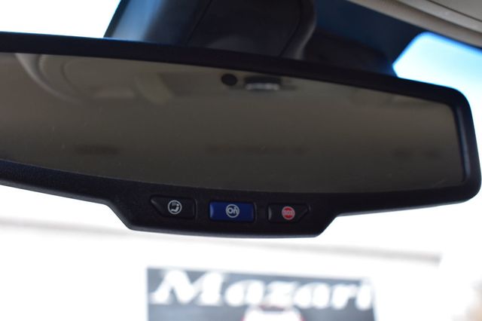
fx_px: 682
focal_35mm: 51
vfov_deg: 26.5
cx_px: 241
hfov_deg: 38.9
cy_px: 160
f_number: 7.1
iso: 400
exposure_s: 1/40
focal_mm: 34
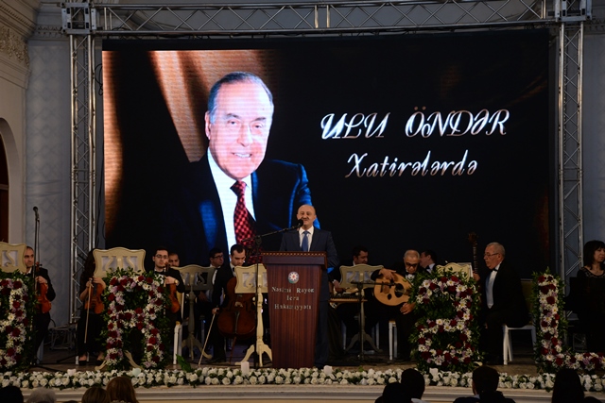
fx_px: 1446
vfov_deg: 15.9
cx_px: 302
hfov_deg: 23.6
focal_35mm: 86
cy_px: 202
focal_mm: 86
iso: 1600
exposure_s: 1/200
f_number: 6.3
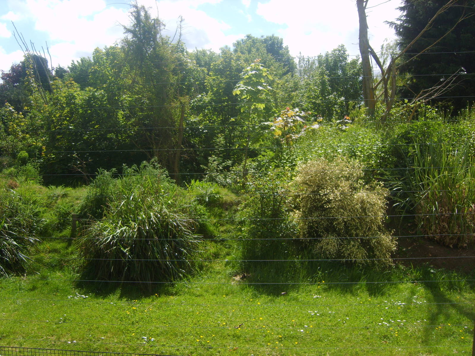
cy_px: 178
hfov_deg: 52.6
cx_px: 238
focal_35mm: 35
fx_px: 480
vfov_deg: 40.7
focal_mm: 7.4
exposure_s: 1/1000
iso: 50
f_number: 2.8
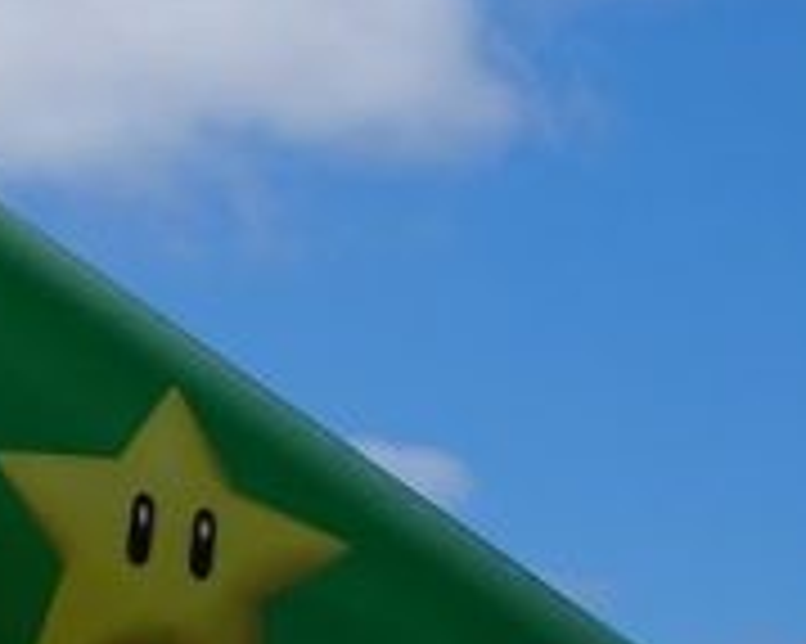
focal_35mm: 266
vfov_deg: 5.7
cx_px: -1148
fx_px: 6334
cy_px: -439
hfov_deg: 6.9
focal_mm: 33
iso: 100
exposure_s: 1/200
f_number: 14
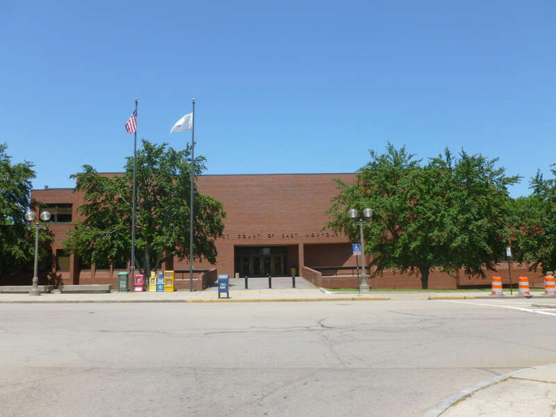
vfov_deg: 49.7
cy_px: 208
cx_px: 278
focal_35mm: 28
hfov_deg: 63.4
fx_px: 450
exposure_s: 1/800
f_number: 3.3
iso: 100
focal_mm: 5
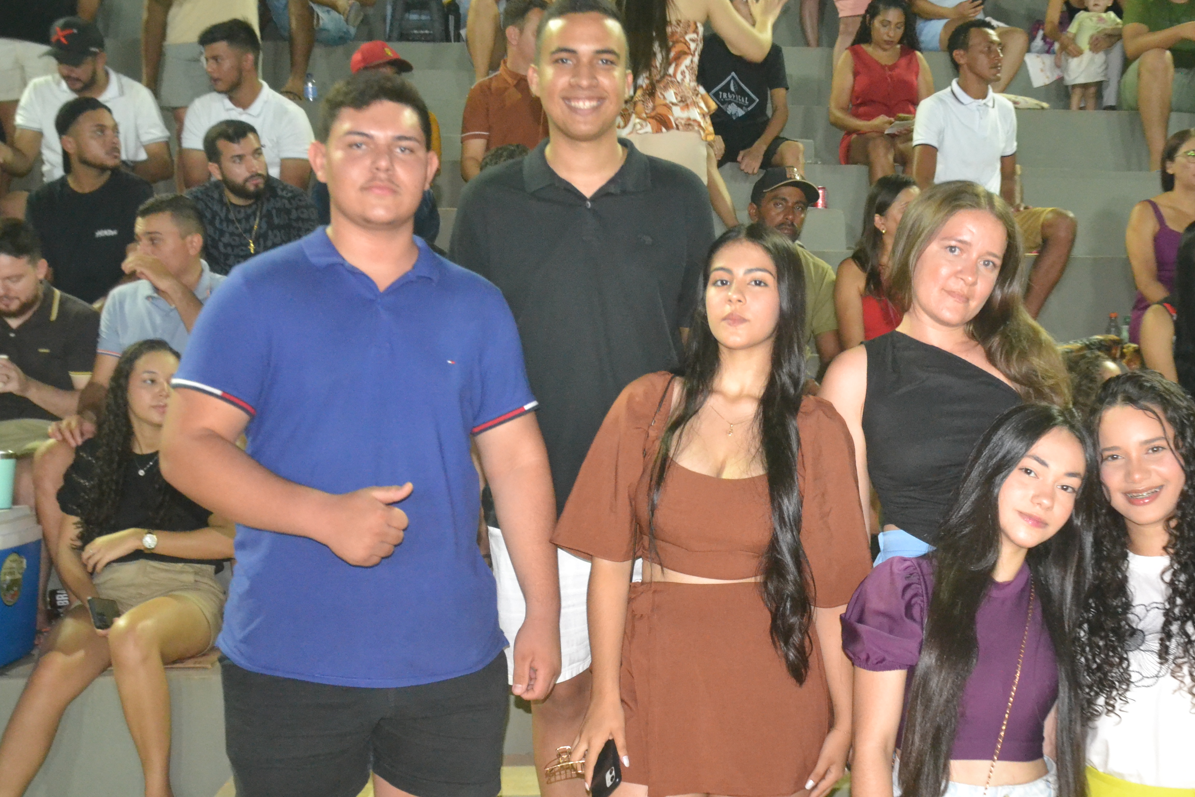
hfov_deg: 42.6
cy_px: 478
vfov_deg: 29.2
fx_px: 1527
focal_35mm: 46
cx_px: 706
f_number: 3.8
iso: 3200
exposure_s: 1/60
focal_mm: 22
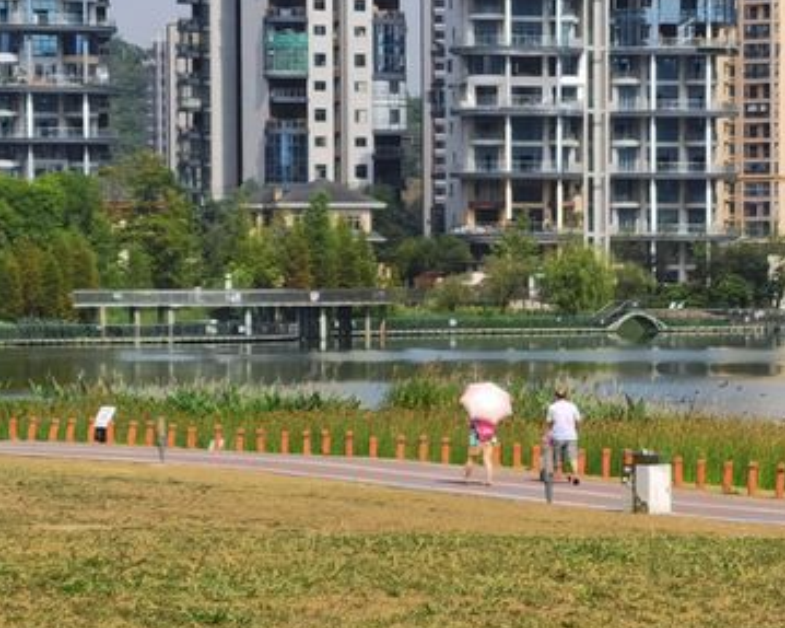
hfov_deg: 9.3
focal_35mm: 208
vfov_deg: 7.4
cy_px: 347
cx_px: 514
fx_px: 4831
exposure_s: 1/1147
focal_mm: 7.48
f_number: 2.4
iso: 50
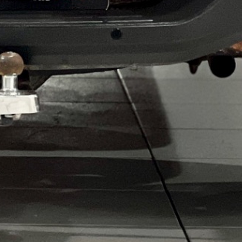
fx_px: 3180
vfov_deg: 4.3
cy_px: -230
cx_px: 28
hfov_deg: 4.4
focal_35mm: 402
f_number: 2.8
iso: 320
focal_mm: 9
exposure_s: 1/30
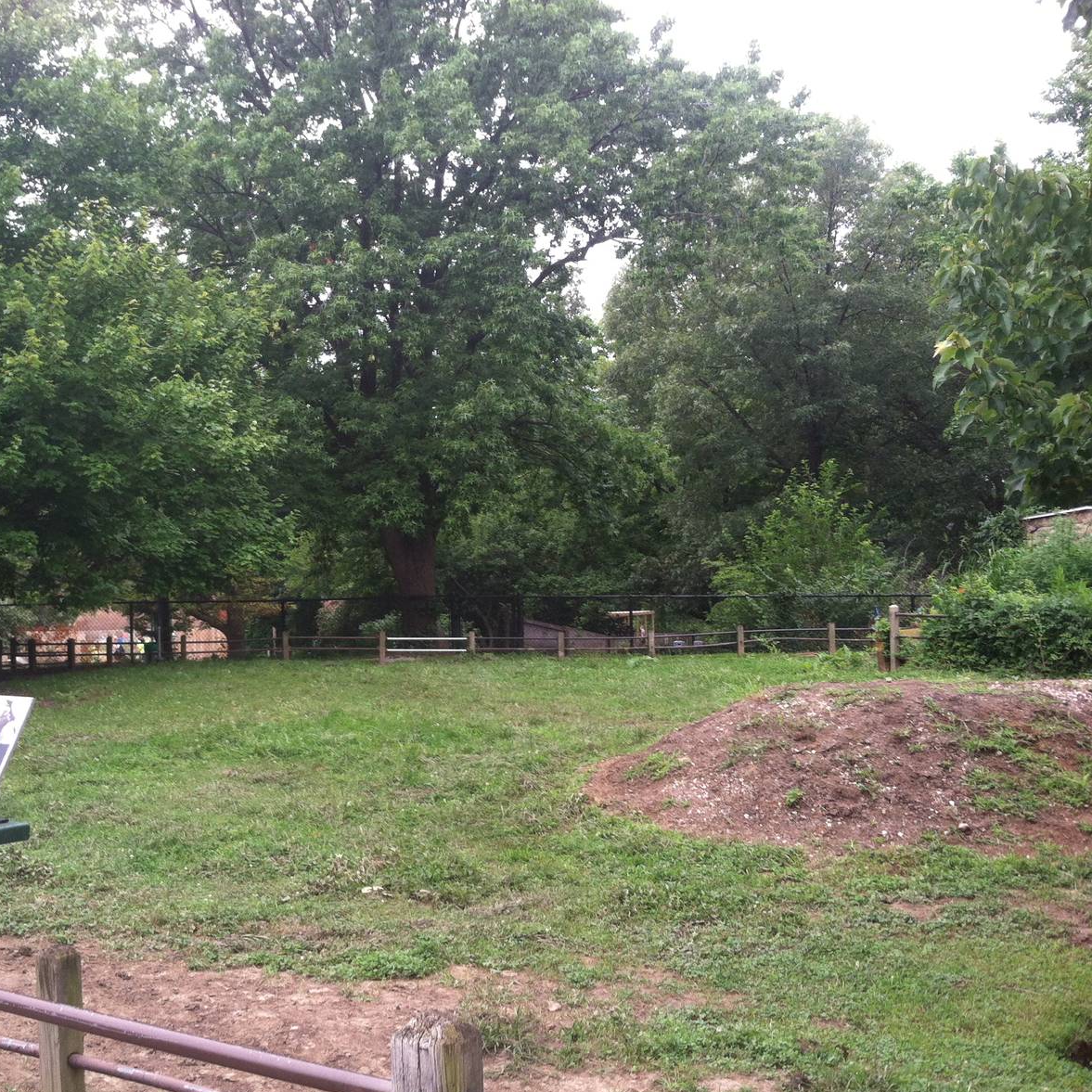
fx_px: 1499
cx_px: 351
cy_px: 553
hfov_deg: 39.5
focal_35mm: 42
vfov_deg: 40.0
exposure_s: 1/211
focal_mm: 3.85
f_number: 2.8
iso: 80
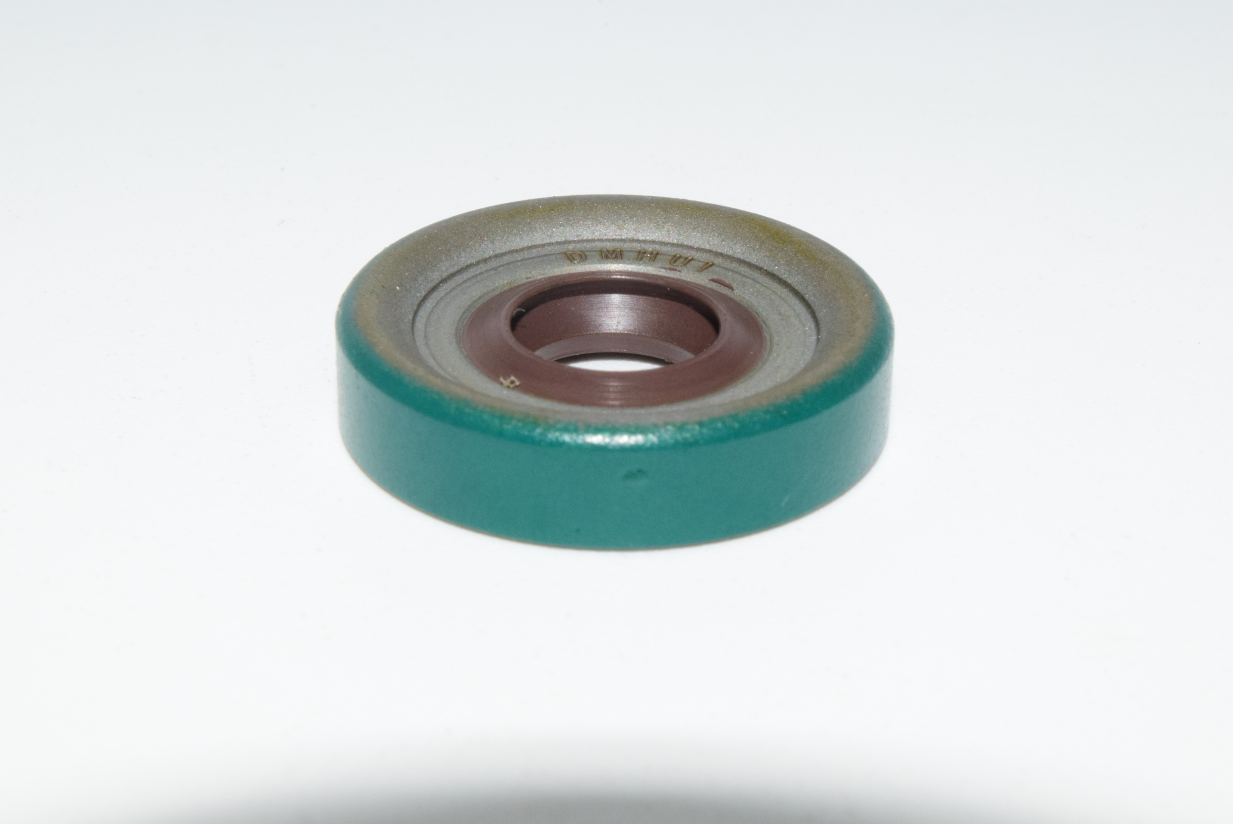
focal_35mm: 82
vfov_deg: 16.6
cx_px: 616
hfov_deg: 24.6
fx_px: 2828
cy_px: 412
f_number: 36
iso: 1600
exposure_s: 1/60
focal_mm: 55
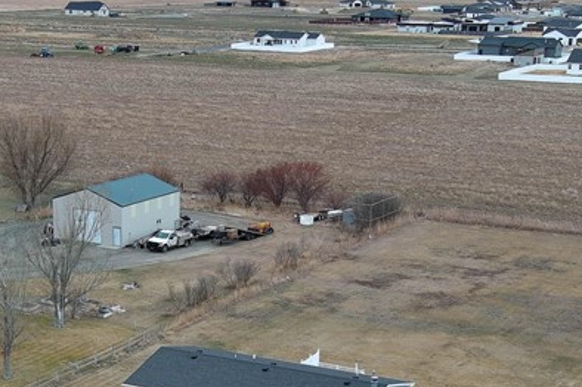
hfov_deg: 25.3
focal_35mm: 80
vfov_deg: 16.8
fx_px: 1292
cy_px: 337
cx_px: 235
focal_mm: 10.57
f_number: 2.8
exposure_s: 1/200
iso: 100
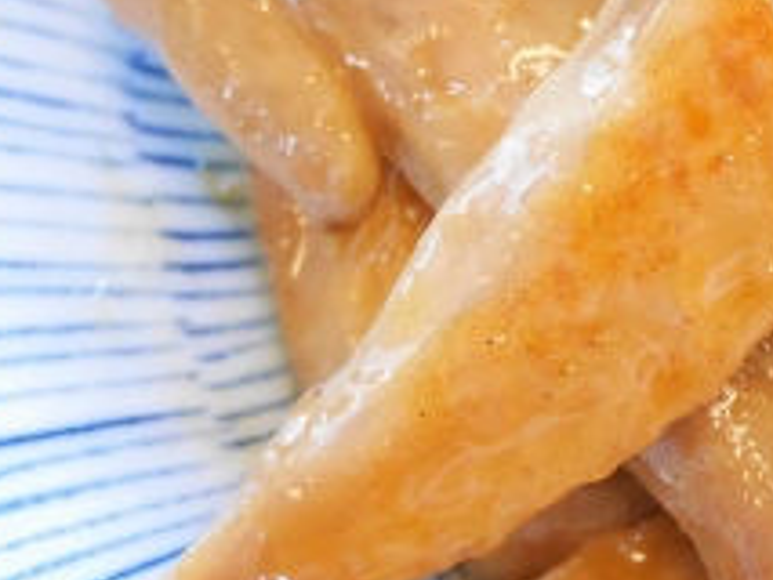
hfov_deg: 20.0
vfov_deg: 16.1
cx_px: 994
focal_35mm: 90
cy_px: 13
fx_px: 2011
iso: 1600
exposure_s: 1/60
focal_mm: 15
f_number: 3.7
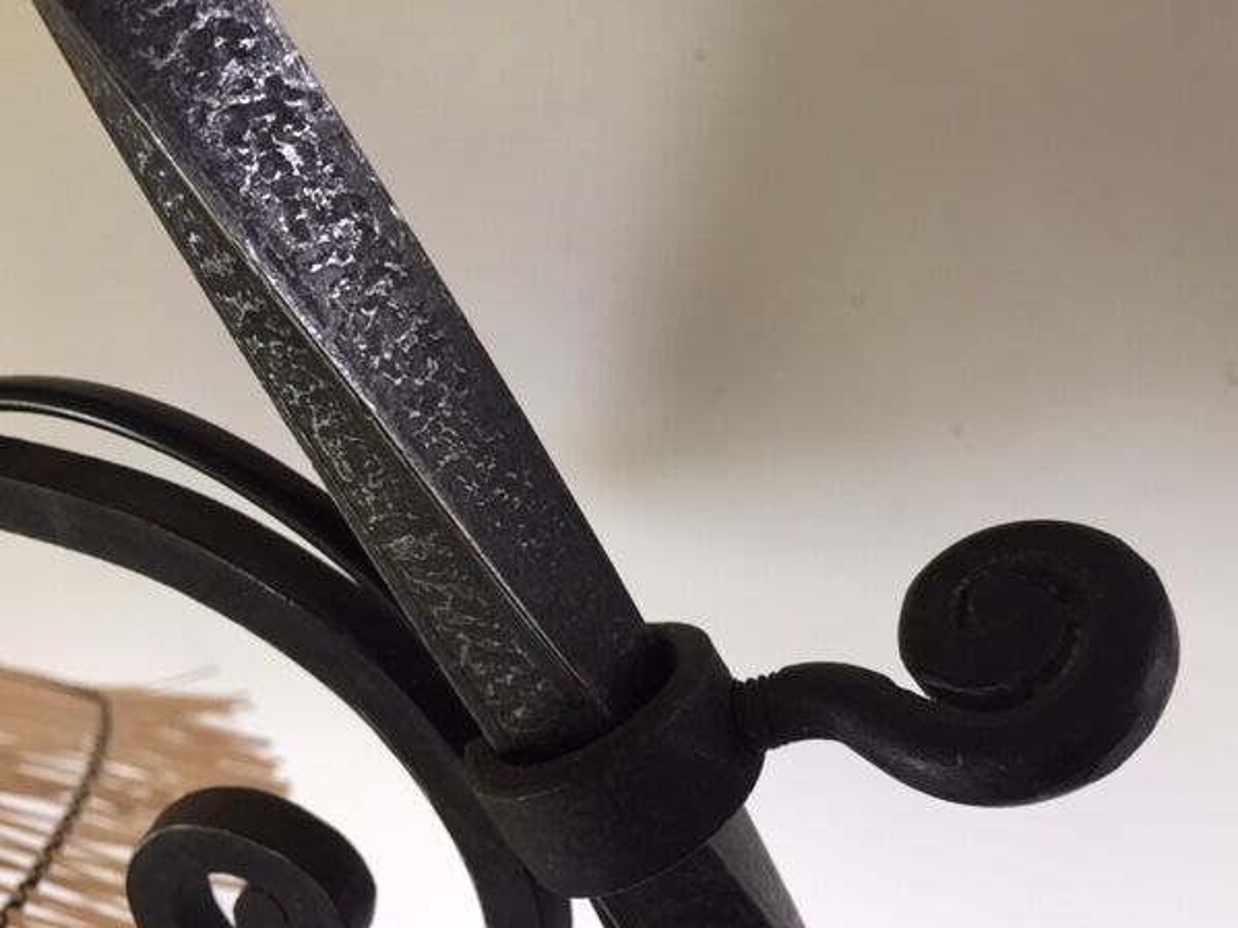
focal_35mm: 31
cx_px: 628
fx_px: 1108
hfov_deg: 58.4
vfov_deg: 45.4
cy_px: 482
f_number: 2.2
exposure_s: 1/33
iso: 125
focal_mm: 4.15
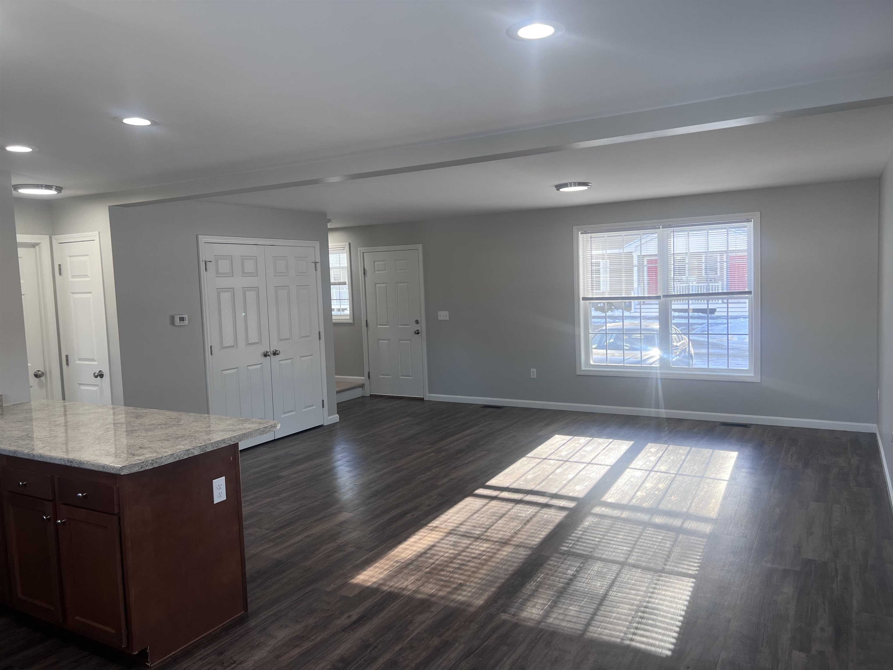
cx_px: 446
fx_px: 671
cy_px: 335
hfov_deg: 67.3
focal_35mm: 26
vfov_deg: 53.1
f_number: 1.5
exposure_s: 1/120
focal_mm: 5.7
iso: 40
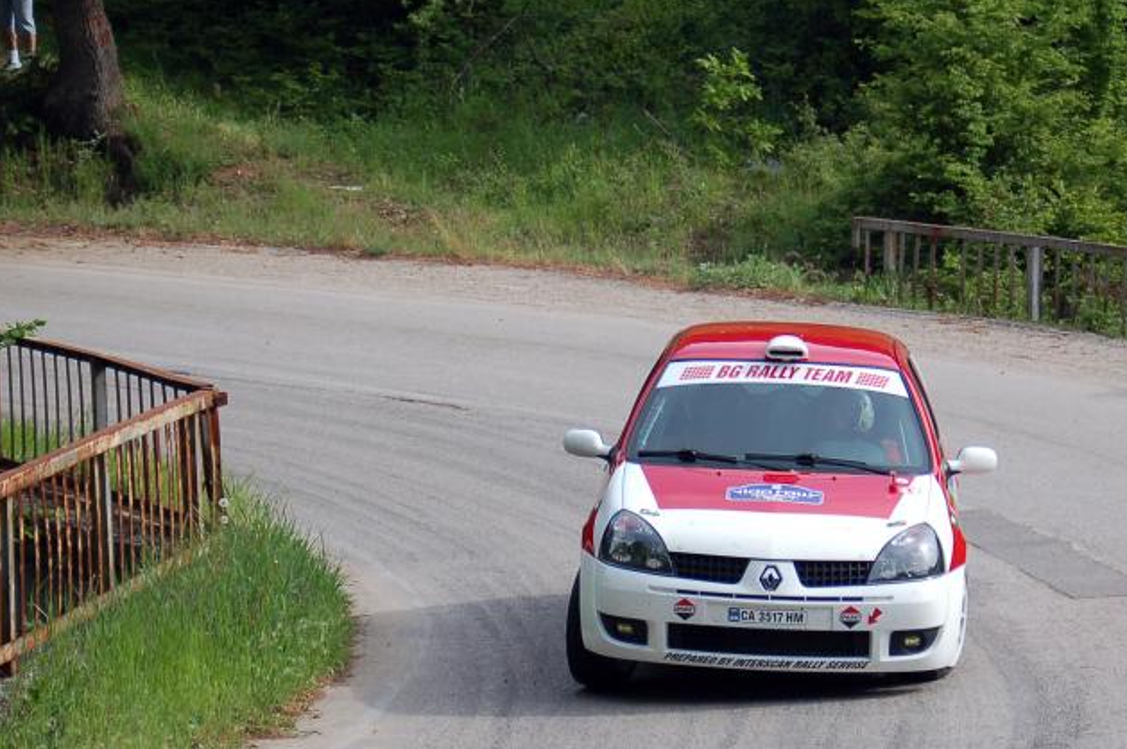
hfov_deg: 12.0
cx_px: 622
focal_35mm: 171
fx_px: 5348
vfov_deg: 8.0
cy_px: 542
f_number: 5.3
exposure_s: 1/1000
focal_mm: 70
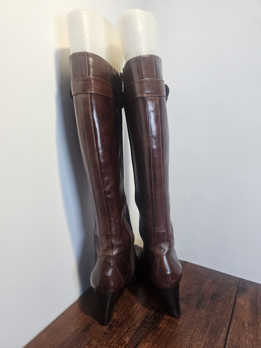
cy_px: 174
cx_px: 130
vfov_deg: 73.9
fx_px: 231
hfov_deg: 58.9
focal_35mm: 23
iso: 125
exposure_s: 1/120
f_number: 1.7
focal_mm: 6.3
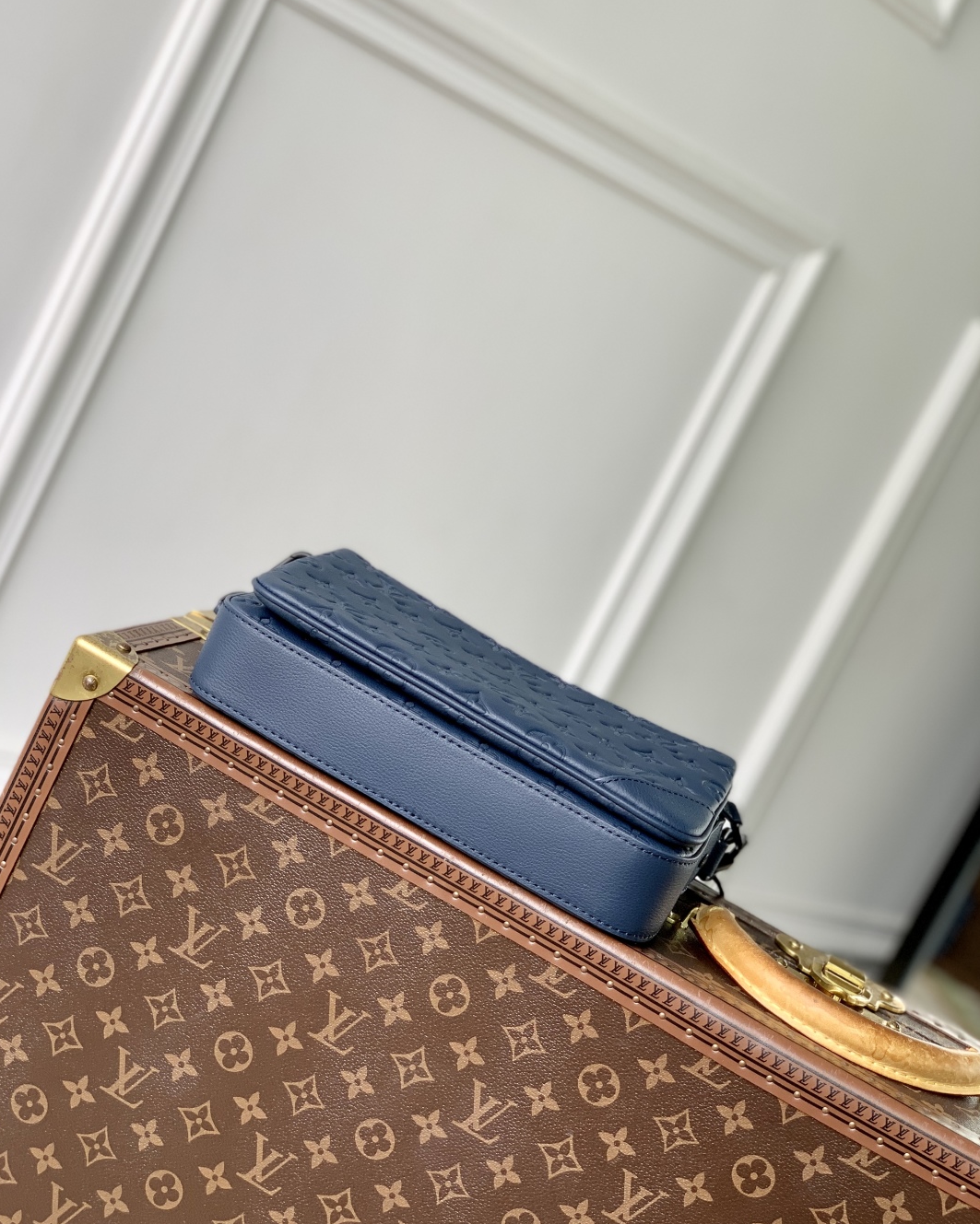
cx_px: 487
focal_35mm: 55
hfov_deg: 27.6
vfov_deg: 34.2
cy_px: 596
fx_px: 1994
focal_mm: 6
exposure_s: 1/122
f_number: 2.4
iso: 25
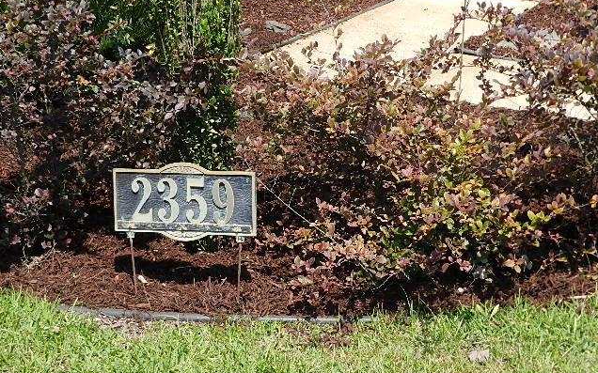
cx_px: 300
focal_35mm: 64
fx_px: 1043
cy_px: 186
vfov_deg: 20.3
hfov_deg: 32.0
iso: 160
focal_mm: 10.7
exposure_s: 1/500
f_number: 4.6
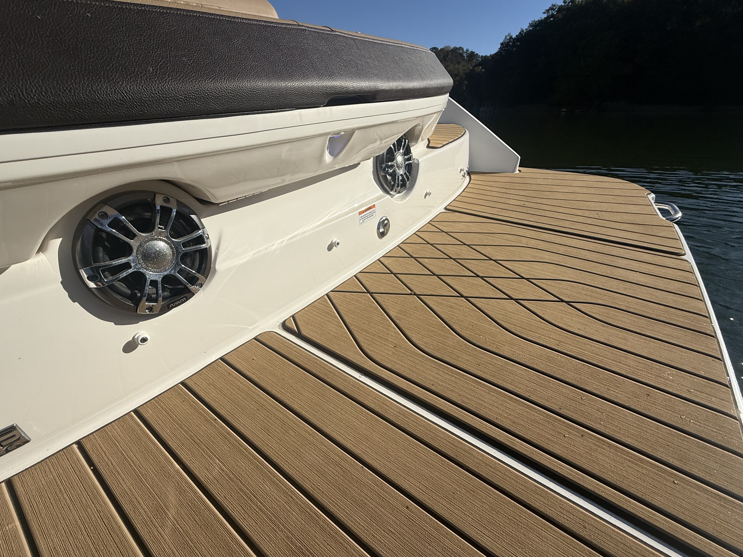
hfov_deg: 98.1
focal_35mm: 15
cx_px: 352
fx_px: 322
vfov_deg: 81.7
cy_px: 283
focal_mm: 2.22
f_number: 2.2
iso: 50
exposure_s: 1/6803
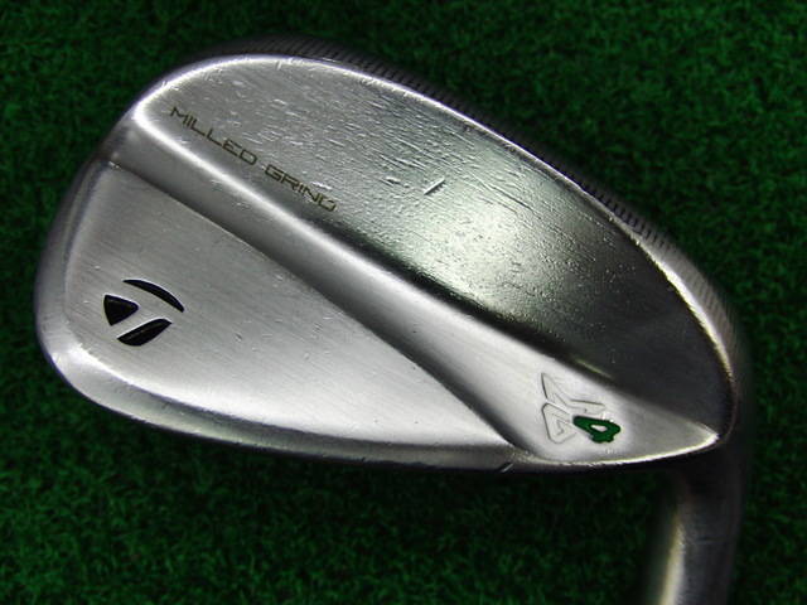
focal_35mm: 37
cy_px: 302
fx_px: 863
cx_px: 404
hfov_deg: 50.1
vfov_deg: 38.7
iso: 160
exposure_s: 1/80
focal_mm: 6.42
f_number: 3.6
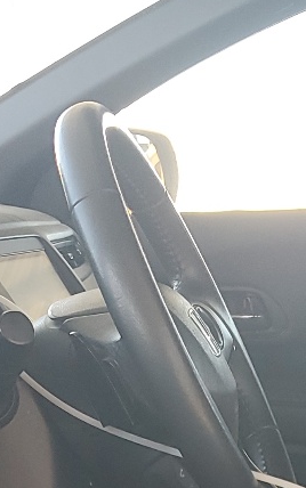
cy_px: 563
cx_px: 443
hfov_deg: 12.2
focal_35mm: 103
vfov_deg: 19.2
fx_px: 1373
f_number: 1.5
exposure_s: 1/120
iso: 58
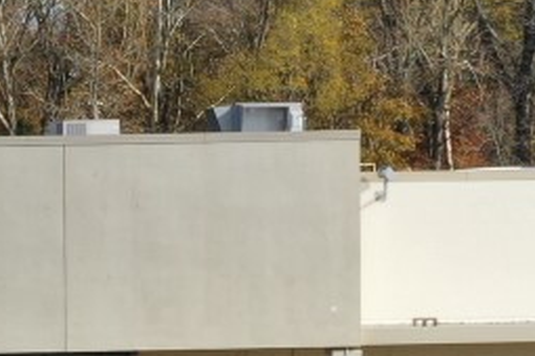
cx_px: -376
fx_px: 2645
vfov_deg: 7.7
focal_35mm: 178
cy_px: 299
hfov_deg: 10.9
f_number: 8
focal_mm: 10.26
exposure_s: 1/160
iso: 100
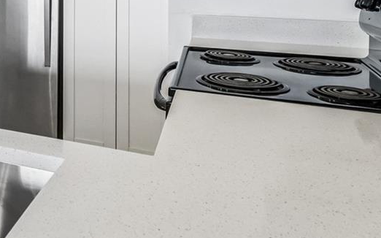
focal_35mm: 50
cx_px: -85
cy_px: -64
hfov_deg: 32.6
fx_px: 519
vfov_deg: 23.2
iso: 1600
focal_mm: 16
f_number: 8
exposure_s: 1/125
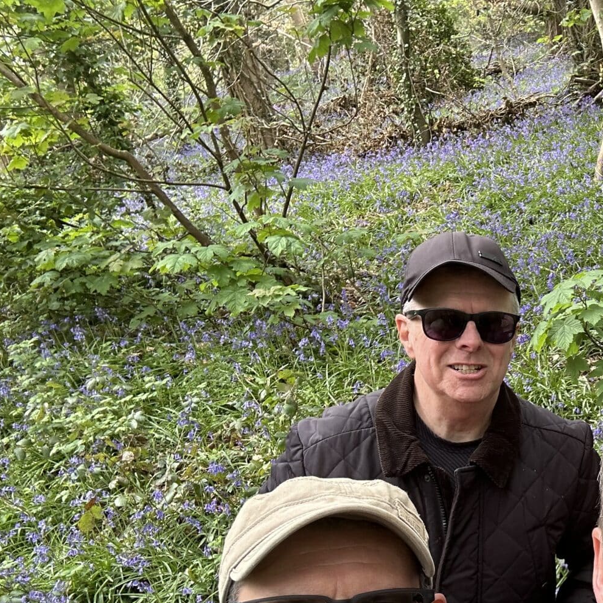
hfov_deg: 35.9
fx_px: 828
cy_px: 419
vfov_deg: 39.4
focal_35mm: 42
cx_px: 610
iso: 32
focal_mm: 2.69
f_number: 1.9
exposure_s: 1/121
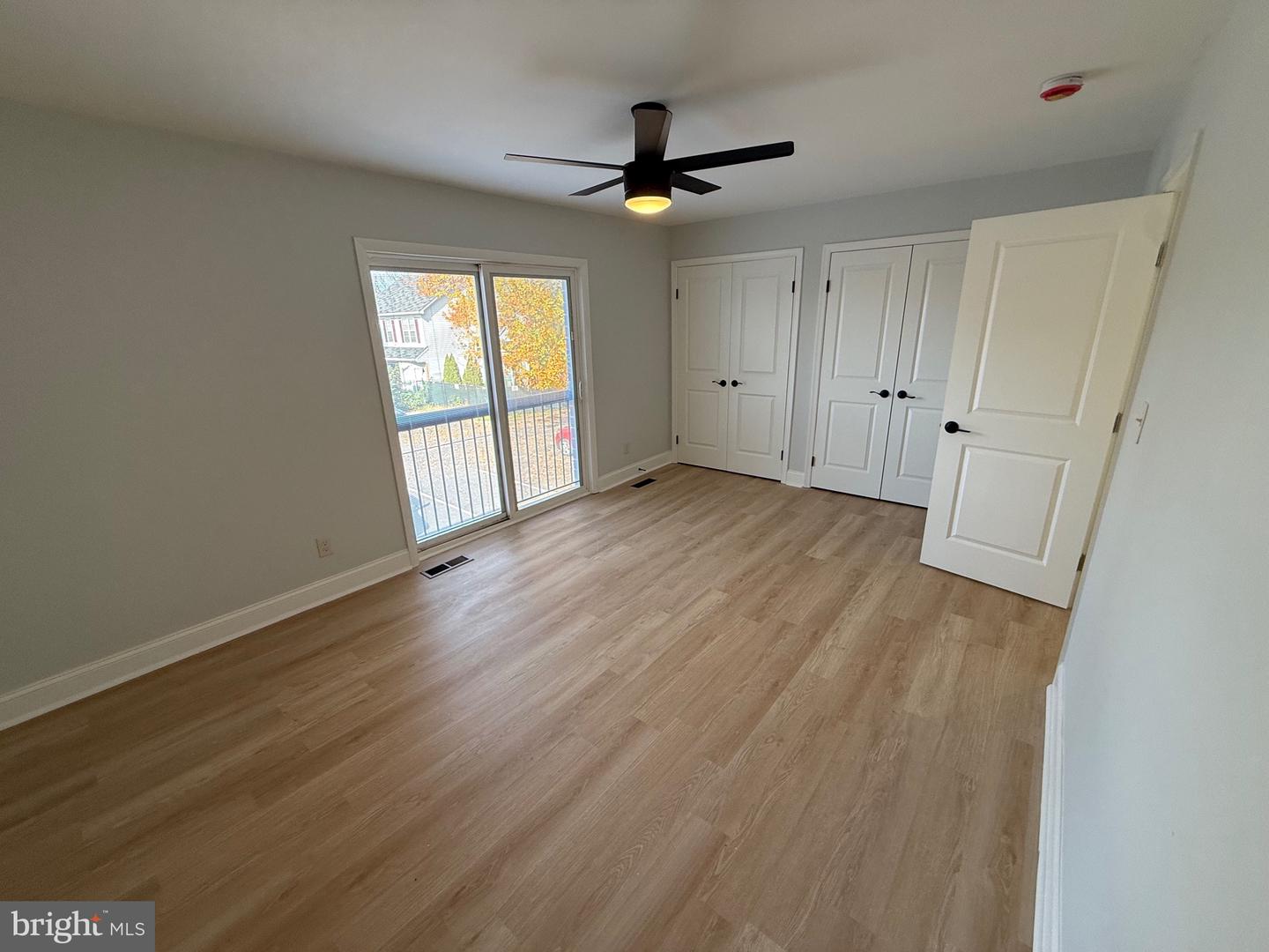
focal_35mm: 14
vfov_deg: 85.7
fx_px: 513
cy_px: 476
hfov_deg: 102.1
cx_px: 634
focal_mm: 2.22
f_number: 2.2
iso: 80
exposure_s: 1/120
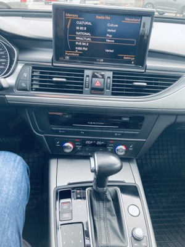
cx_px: 92
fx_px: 200
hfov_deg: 49.7
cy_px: 124
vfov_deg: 63.4
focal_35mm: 28
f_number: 1.8
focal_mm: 3.99
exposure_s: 1/121
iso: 40
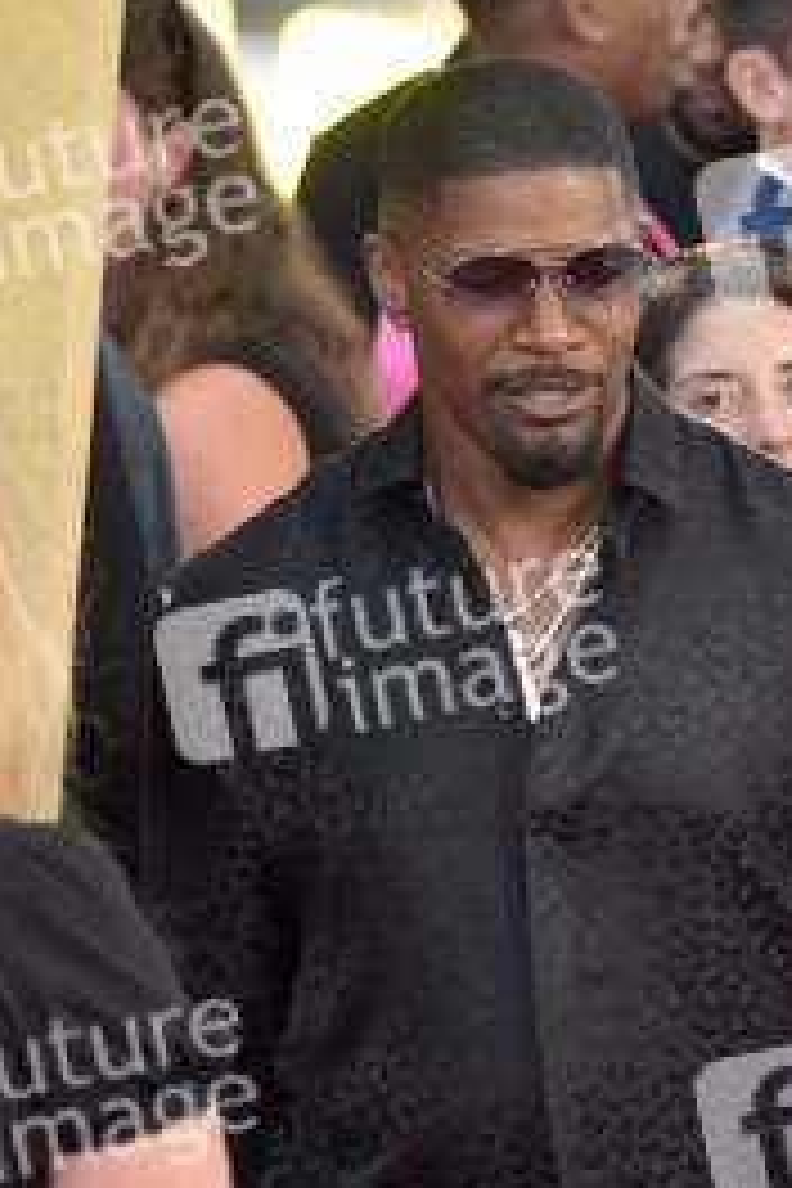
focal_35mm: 318
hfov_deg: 4.3
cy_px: 882
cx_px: 520
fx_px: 10493
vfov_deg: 6.5
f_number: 5.6
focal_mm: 210
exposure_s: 1/250
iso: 1600
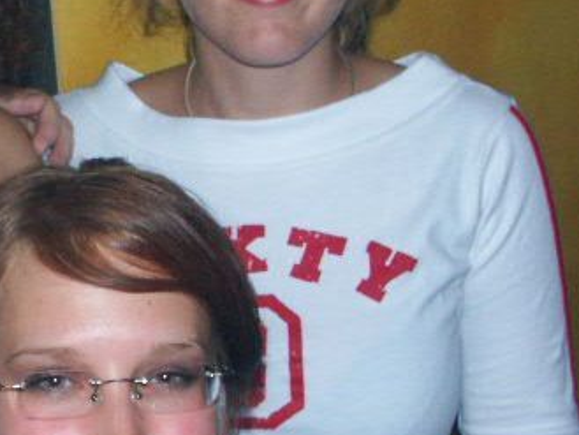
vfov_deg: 13.5
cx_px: -70
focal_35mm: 109
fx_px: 1824
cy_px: 349
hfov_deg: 17.4
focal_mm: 7.21
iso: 200
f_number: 2.8
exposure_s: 1/45
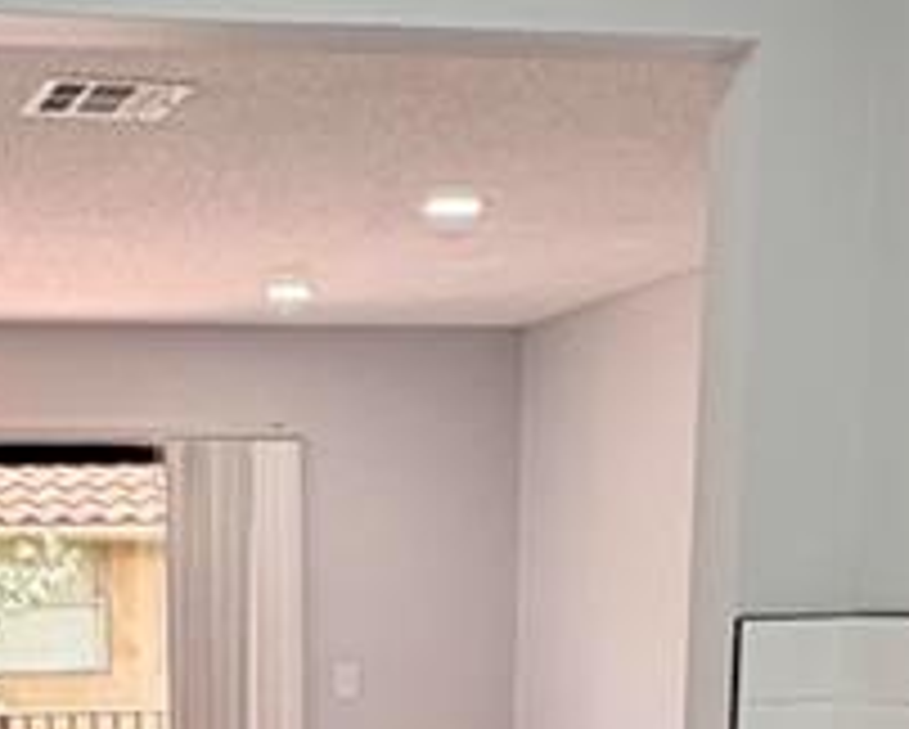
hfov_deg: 23.0
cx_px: 122
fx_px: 2181
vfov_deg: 17.1
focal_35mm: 81
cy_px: 1107
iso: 80
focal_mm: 2.22
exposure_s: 1/120
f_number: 2.2
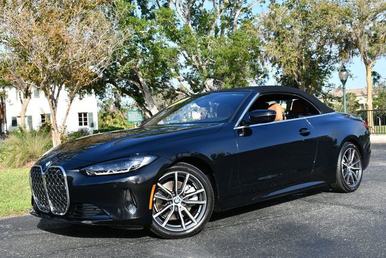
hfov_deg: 44.5
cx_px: 193
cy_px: 129
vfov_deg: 30.6
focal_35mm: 44
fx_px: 472
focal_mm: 22
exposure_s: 1/200
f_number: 7.1
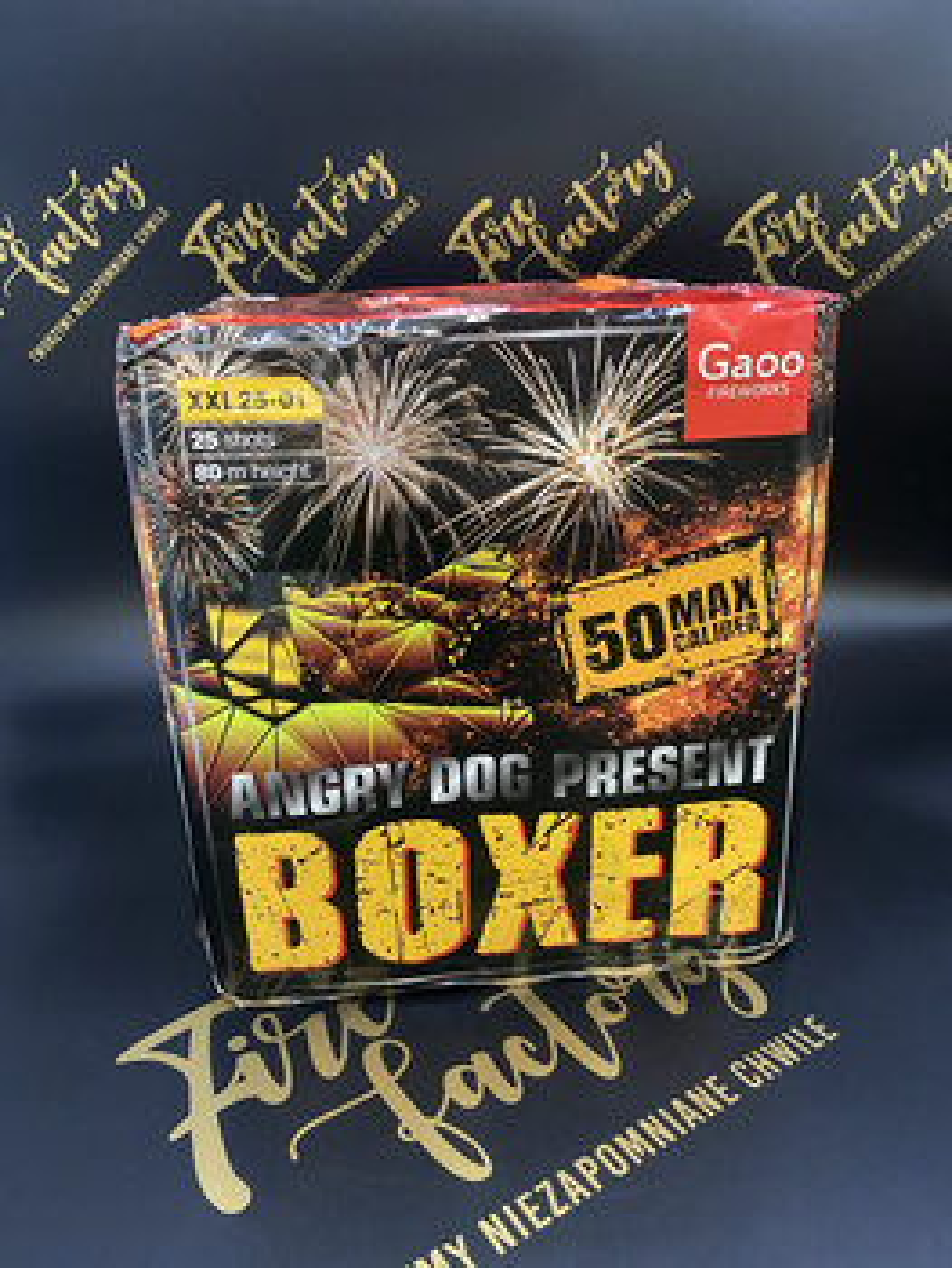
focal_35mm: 26
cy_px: 634
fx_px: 952
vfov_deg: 67.3
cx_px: 476
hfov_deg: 53.1
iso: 200
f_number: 1.8
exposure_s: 1/60
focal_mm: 4.25
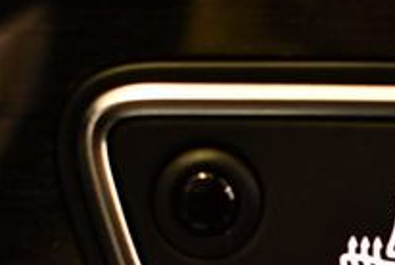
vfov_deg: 11.8
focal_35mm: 112
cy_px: 388
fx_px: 1231
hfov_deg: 17.8
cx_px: 403
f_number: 3.5
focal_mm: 18
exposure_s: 1/60
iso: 3200
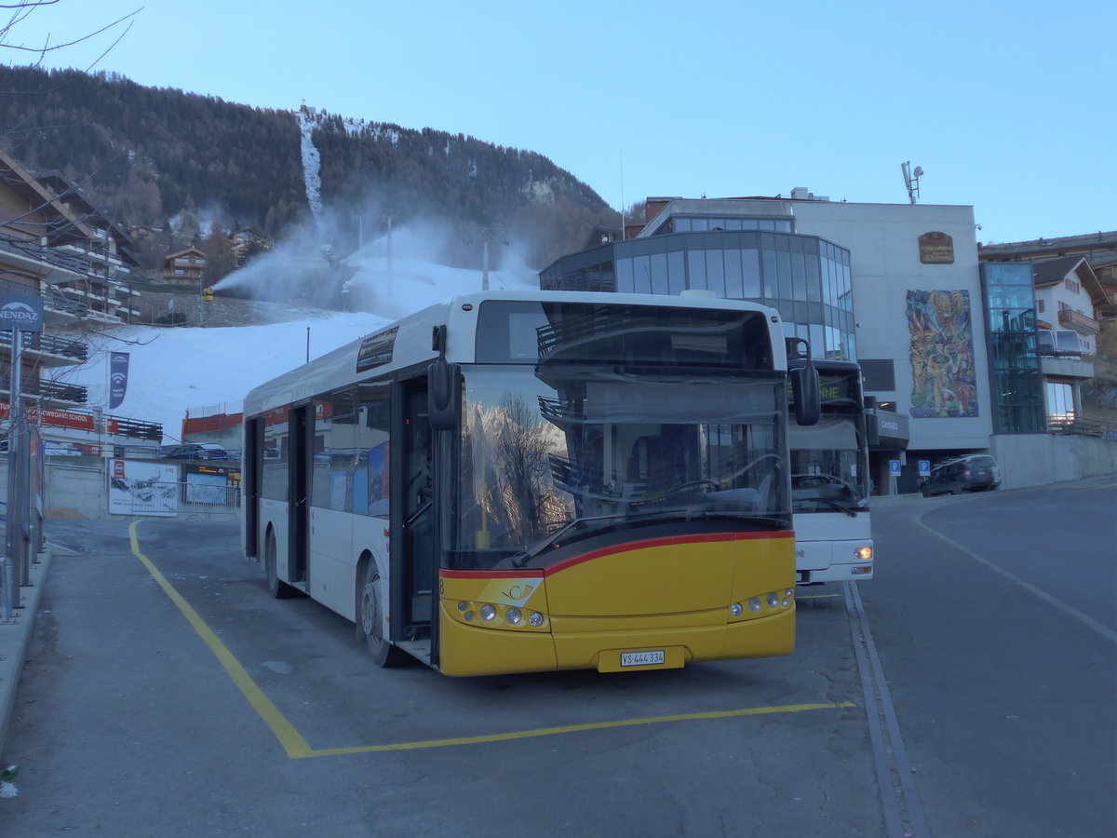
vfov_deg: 35.1
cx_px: 558
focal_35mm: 41
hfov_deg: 45.8
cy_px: 419
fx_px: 1323
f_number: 2.6
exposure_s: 1/640
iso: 160
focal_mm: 8.4
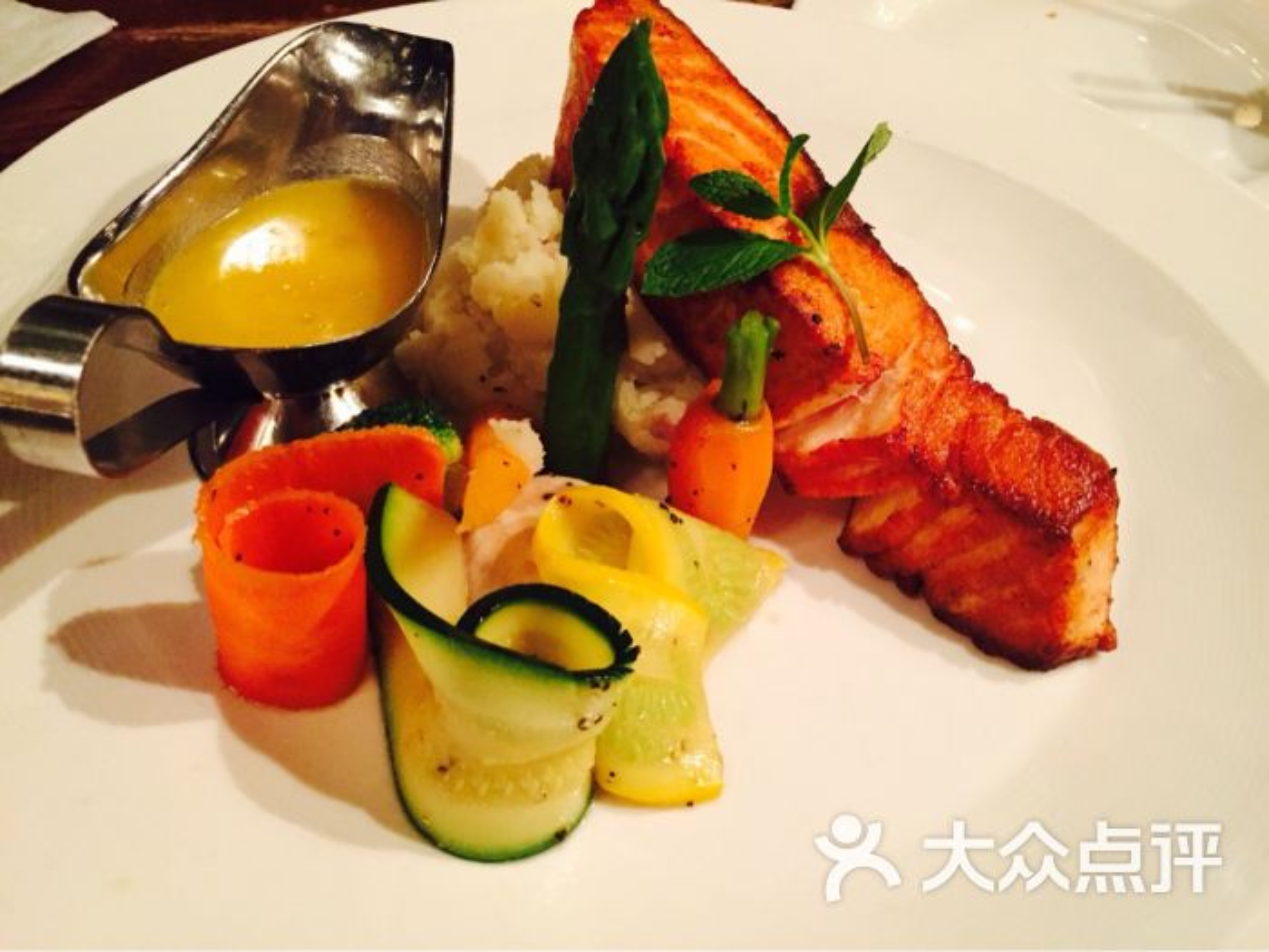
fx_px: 1063
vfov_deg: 48.2
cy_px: 476
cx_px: 634
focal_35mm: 29
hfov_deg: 61.7
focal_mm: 4.15
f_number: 2.2
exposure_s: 1/15
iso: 400
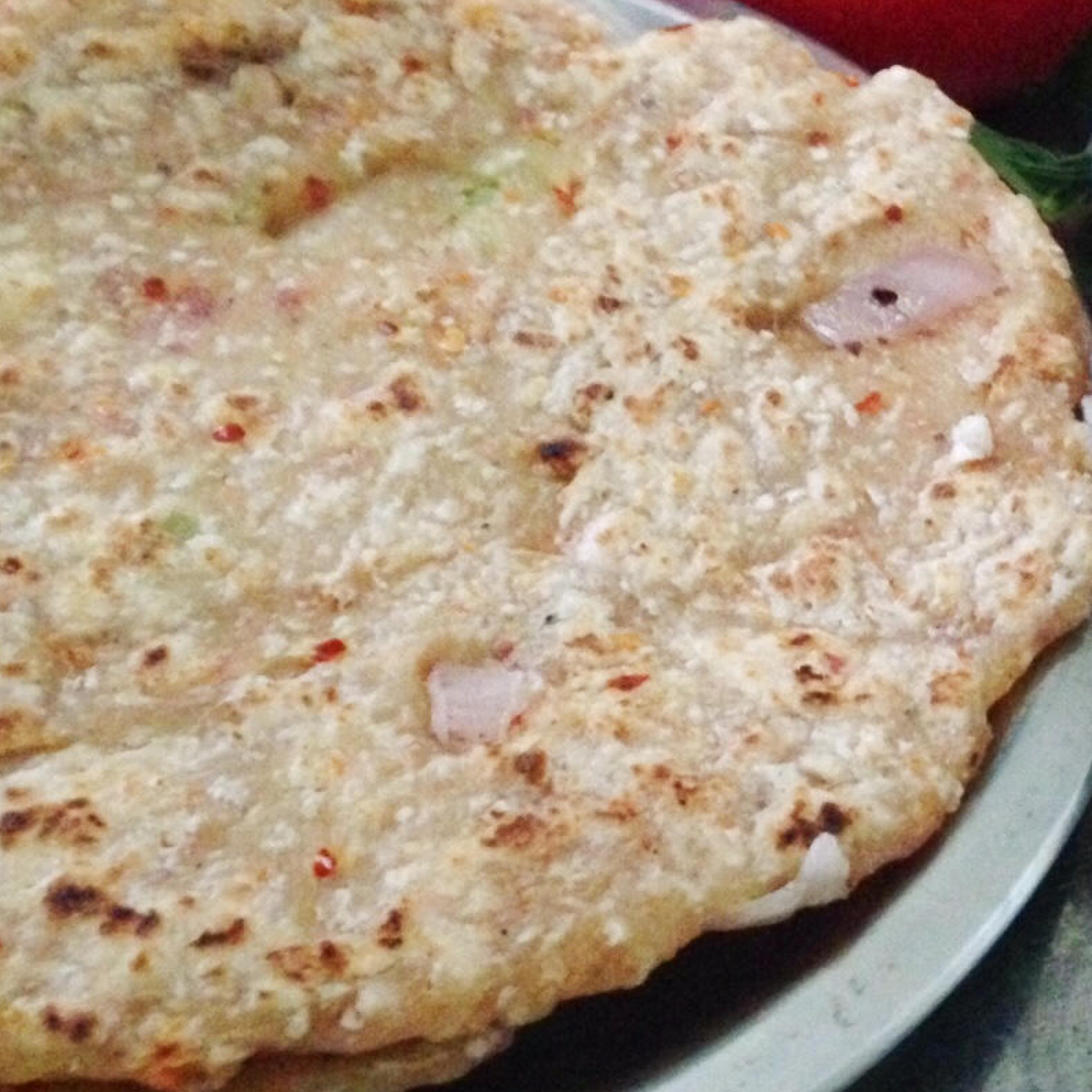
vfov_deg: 28.6
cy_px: 489
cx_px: 828
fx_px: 2141
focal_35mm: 60
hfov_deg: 28.2
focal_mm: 4.12
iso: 800
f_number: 2.4
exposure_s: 1/15
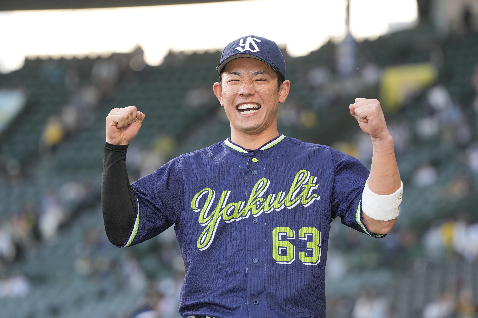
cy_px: 159
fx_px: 2655
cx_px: 239
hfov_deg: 10.3
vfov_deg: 6.9
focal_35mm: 200
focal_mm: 200
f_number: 4
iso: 500
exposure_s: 1/400
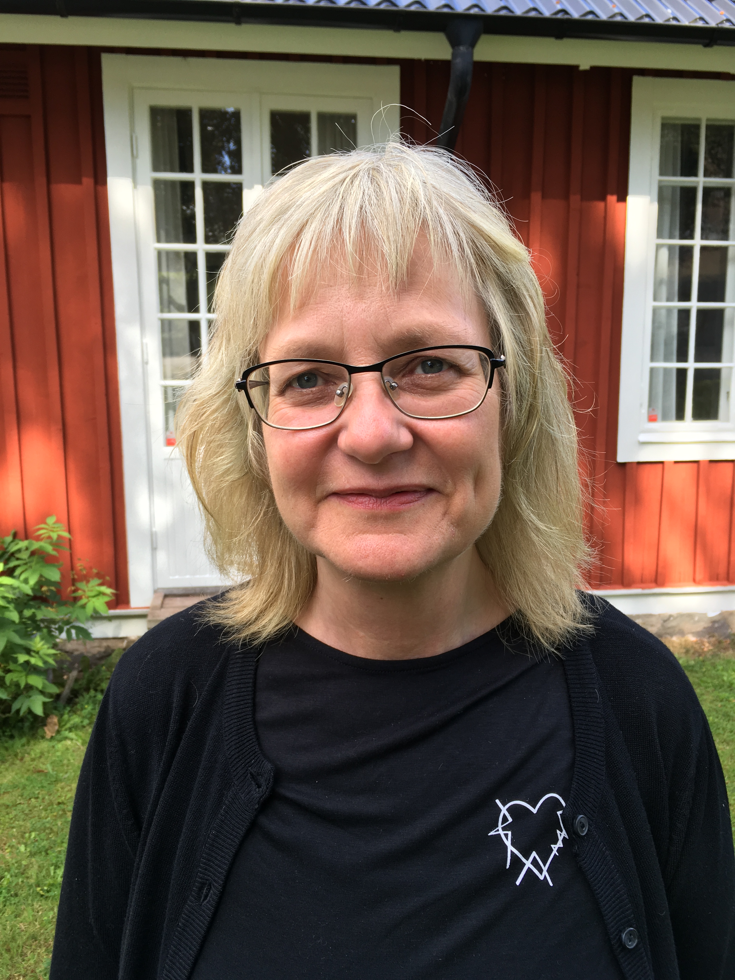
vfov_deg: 61.7
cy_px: 490
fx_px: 821
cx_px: 368
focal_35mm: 29
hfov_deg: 48.2
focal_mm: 4.15
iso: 25
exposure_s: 1/169
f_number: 2.2
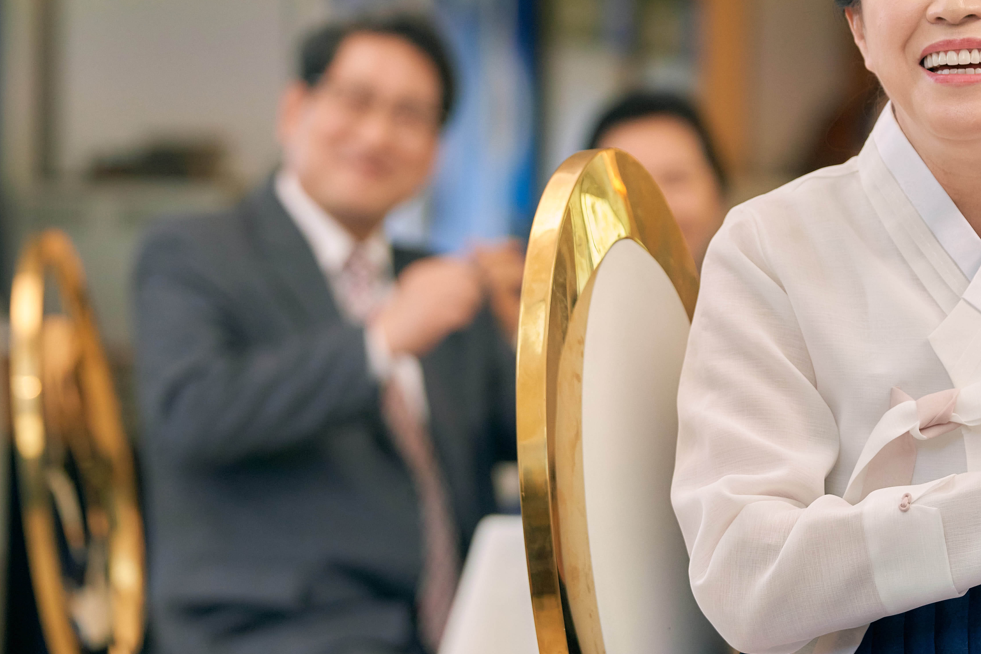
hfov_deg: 8.6
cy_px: 177
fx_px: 6513
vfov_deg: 5.7
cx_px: 720
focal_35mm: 239
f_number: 3.5
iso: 1600
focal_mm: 136
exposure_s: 1/320
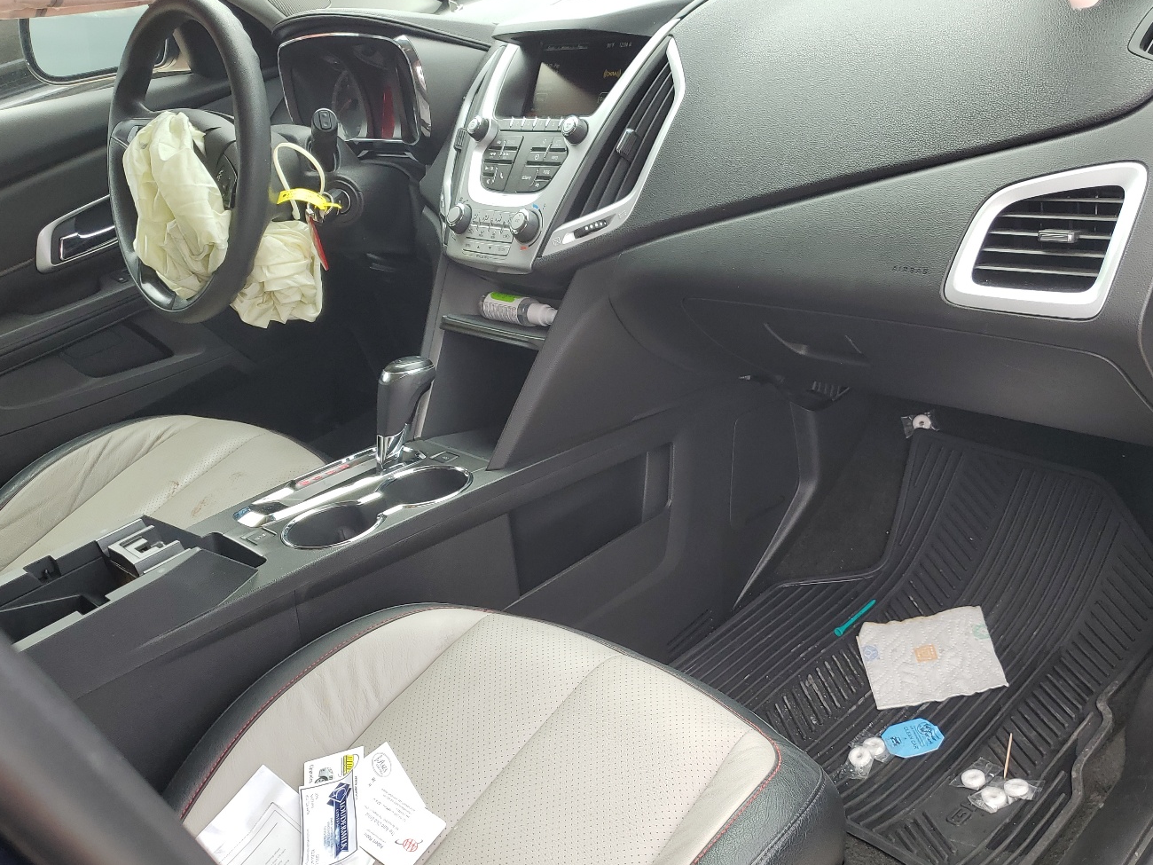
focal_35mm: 32
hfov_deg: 56.6
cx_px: 660
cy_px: 507
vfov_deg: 44.0
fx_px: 1066
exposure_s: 1/345
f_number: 1.5
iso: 50
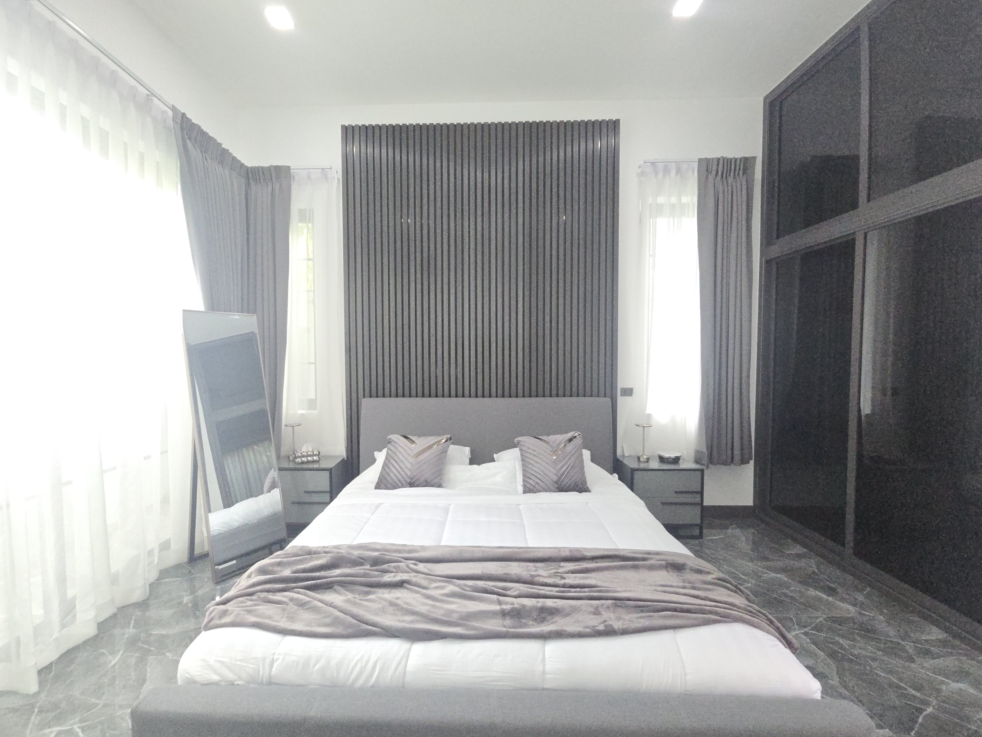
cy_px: 373
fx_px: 397
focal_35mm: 14
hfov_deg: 101.9
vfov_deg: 85.7
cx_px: 461
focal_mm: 2.2
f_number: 2.2
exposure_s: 1/50
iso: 400
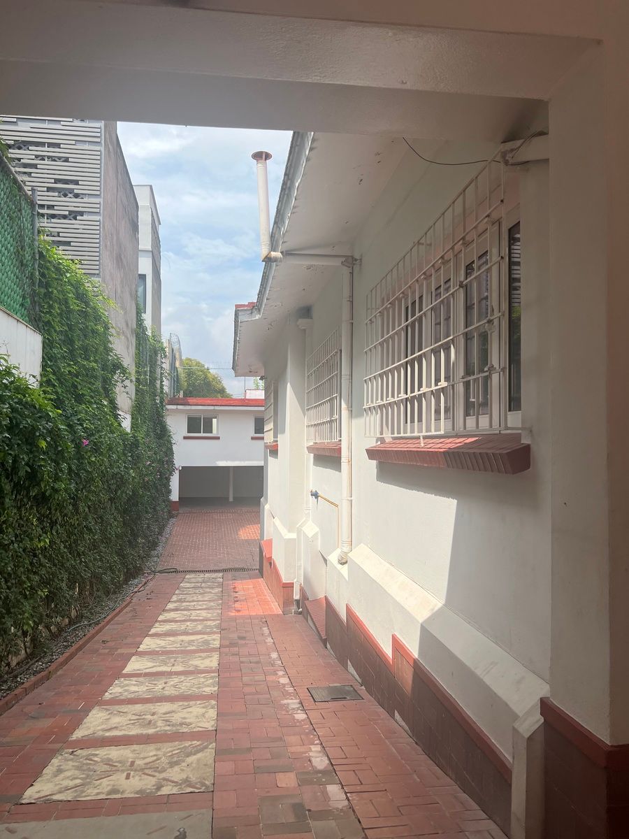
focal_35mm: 26
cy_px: 420
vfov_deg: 67.3
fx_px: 630
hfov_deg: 53.1
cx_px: 314
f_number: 1.5
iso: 50
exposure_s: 1/2994
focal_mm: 5.7
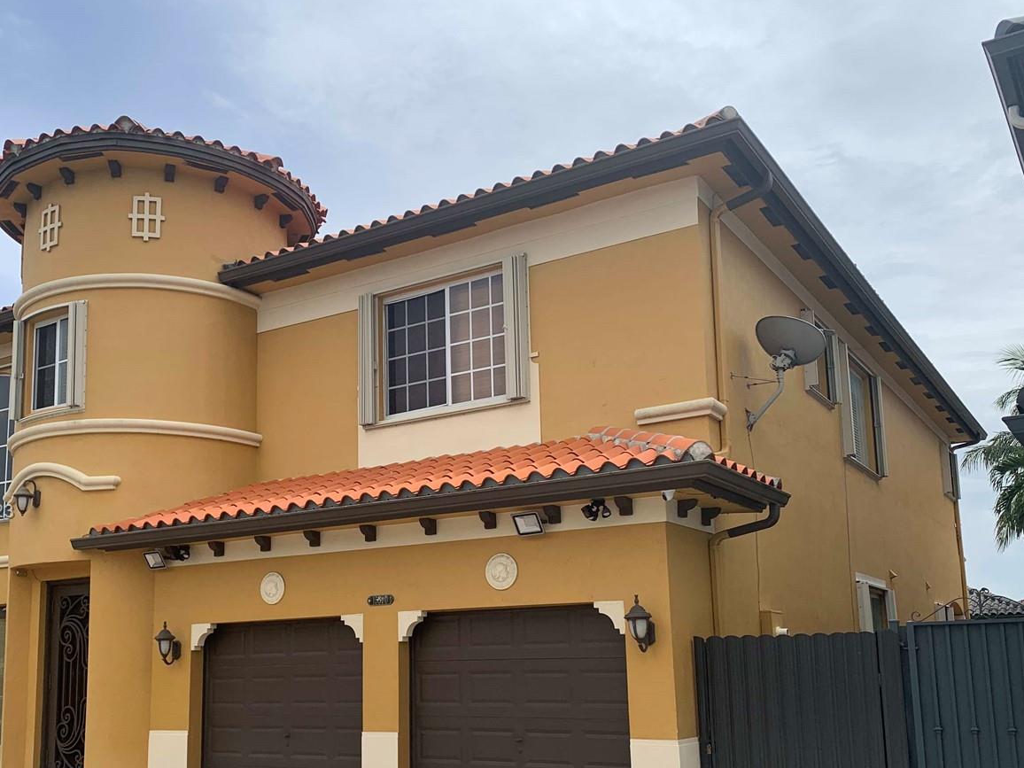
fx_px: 1065
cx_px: 439
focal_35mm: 36
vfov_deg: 39.2
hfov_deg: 51.2
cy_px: 513
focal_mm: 4.25
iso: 25
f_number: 1.8
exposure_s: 1/2611
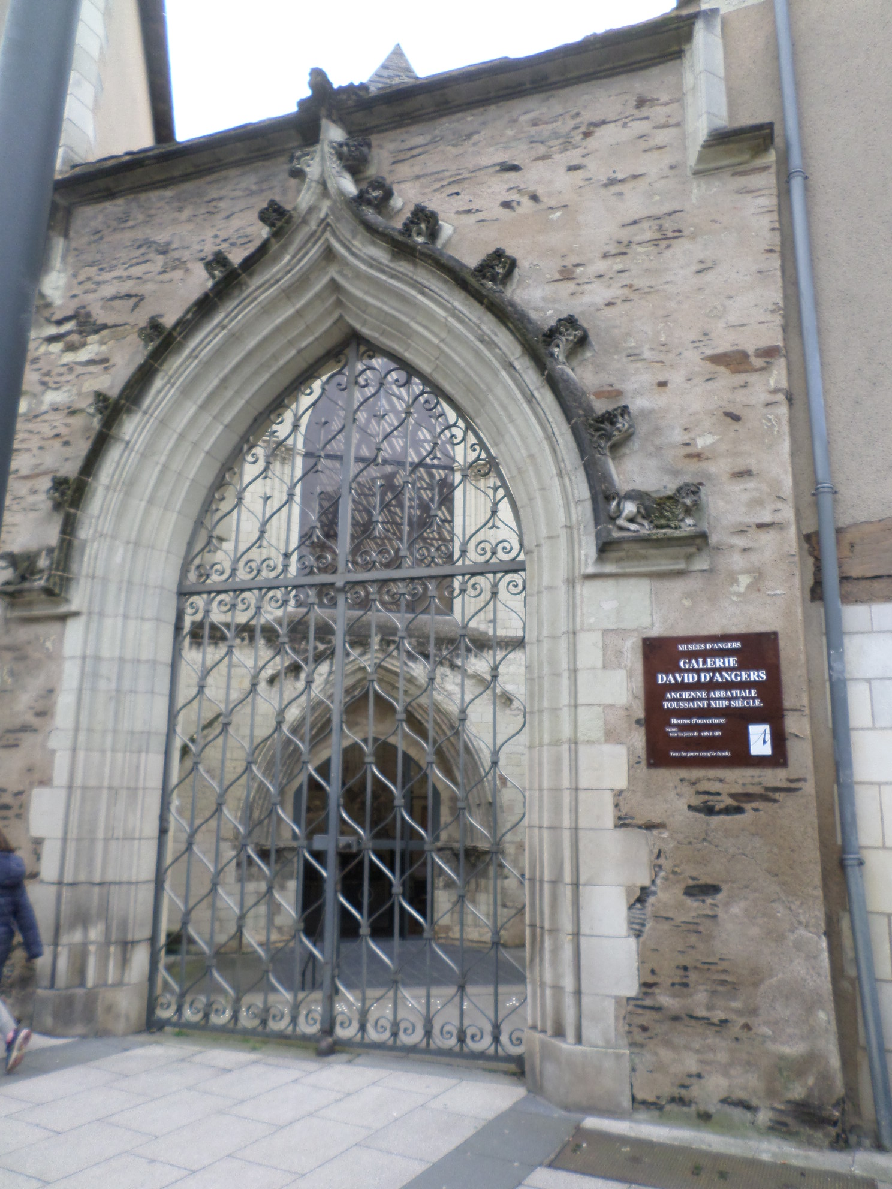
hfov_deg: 54.9
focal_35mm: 25
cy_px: 594
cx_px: 446
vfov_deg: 69.4
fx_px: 859
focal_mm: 4.5
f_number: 2.5
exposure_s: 1/250
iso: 80
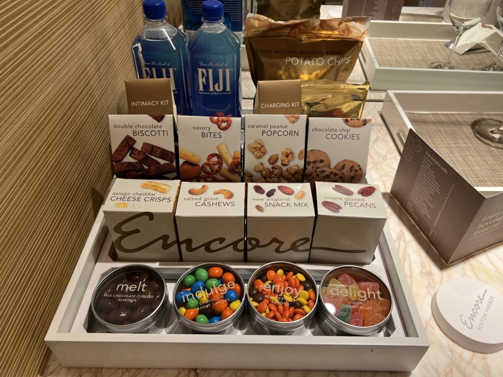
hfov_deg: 67.3
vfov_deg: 53.1
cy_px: 188
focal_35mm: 26
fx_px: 378
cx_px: 252
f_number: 1.5
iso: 80
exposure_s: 1/120
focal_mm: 5.7
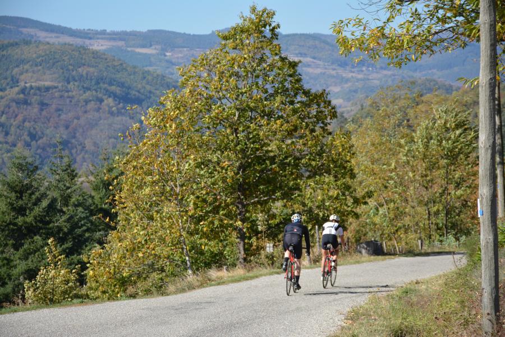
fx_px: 1894
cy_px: 168
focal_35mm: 135
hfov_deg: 15.2
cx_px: 252
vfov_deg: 10.2
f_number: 6.3
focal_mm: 90
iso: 200
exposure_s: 1/640
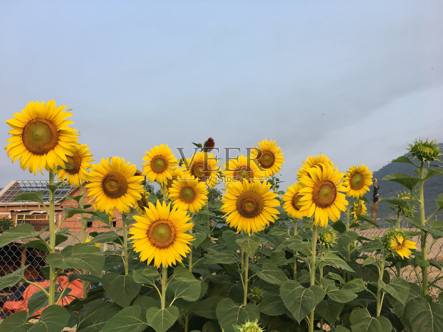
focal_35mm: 29
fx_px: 371
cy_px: 166
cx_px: 222
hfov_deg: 61.7
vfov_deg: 48.2
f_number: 2.2
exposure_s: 1/484
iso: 25
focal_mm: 4.15
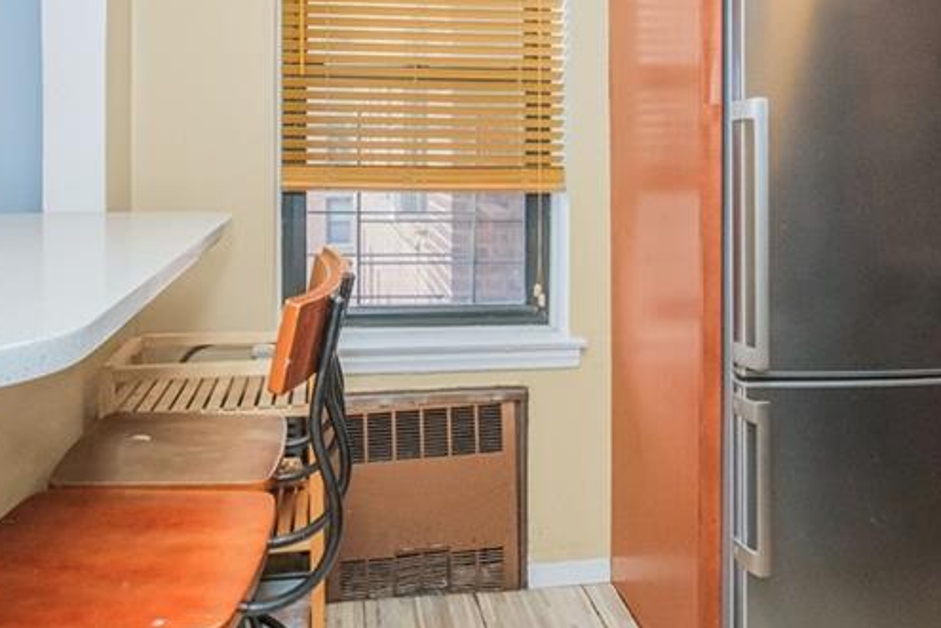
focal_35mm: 31
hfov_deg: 60.3
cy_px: 154
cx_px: 460
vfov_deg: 41.1
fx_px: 810
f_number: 9
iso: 2000
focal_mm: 10
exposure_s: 1/60
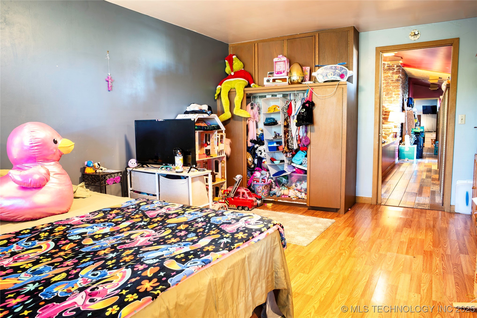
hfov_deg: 73.7
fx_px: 318
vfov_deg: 53.1
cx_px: 238
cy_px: 159
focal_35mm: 24
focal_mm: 16
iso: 400
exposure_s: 6
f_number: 8
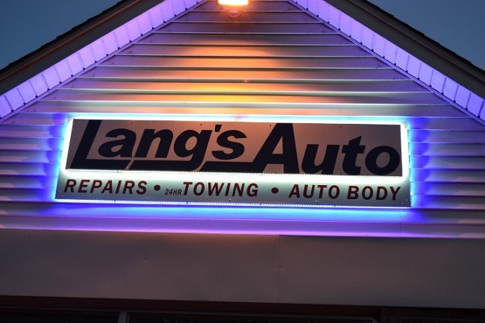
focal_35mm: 60
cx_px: 242
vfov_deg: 22.6
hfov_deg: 33.4
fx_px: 808
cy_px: 162
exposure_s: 1/30
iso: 400
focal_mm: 40
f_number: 7.1
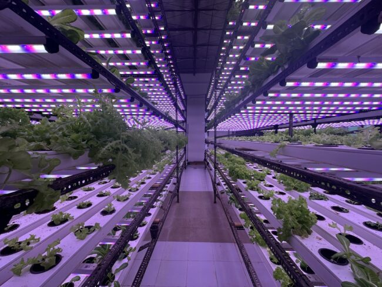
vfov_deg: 85.7
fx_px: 155
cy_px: 144
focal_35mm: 14
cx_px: 191
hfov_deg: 102.0
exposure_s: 1/309
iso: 40
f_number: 2.2
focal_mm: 2.22
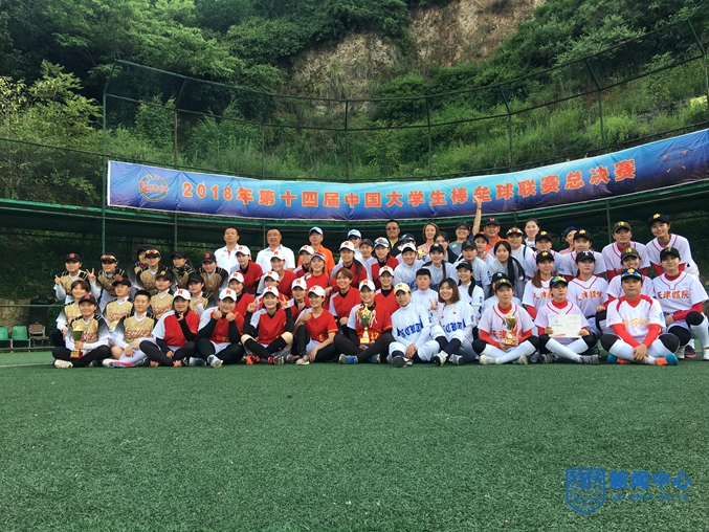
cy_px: 266
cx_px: 354
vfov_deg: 48.2
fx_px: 594
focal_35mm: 29
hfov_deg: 61.7
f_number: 2.2
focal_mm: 4.15
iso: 25
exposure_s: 1/116
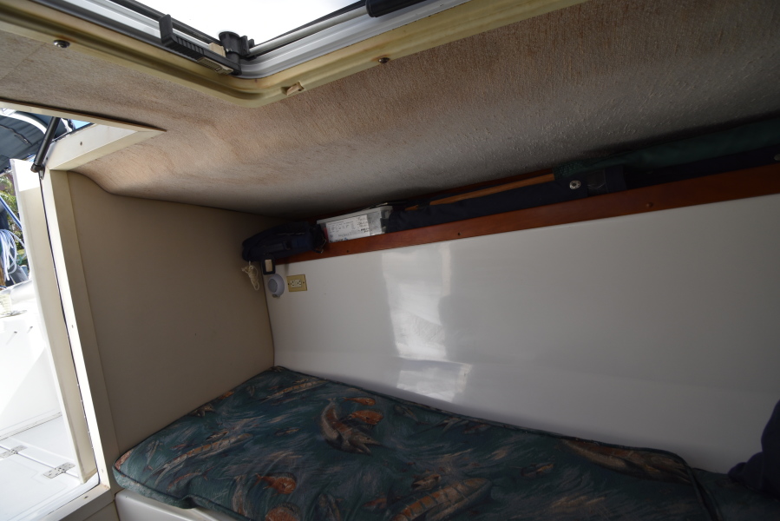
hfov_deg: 100.4
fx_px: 325
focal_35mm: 15
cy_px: 260
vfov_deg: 77.4
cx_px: 390
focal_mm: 10
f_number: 6.3
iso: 200
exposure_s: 1/250
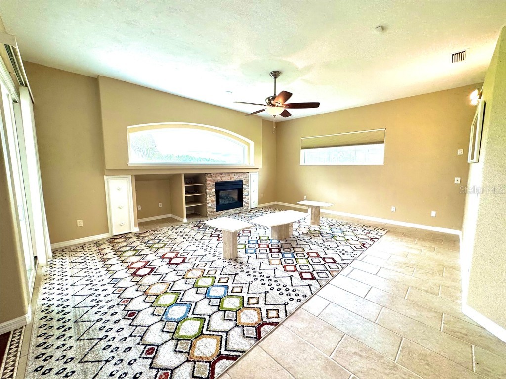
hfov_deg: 102.1
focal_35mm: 14
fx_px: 205
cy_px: 190
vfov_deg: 85.7
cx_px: 253
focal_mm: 2.22
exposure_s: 1/120
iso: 64
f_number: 2.2
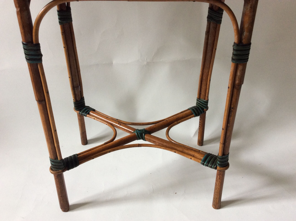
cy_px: 110
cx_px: 148
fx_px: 273
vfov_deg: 44.1
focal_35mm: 32
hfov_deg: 56.9
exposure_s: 1/25
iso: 80
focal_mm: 3.3
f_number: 2.4
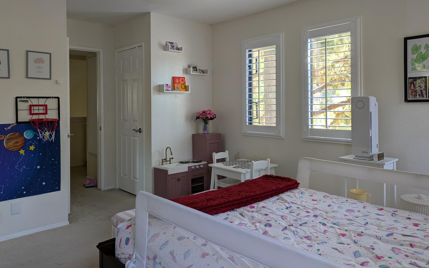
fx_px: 316
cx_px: 213
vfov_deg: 45.8
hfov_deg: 68.4
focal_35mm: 27
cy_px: 108
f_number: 1.89
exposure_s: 1/60
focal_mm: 5.43
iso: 56
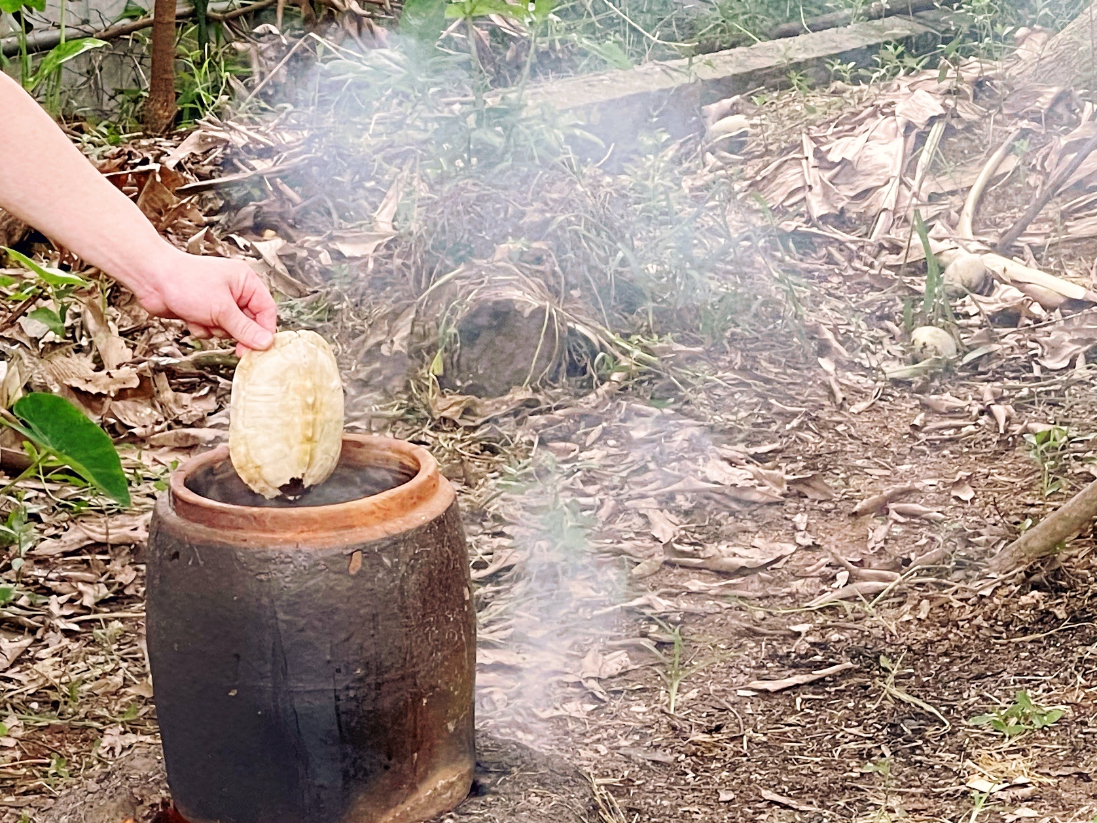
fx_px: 4880
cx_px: 528
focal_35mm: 154
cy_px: 542
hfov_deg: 12.8
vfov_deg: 9.6
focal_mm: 7.5
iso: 200
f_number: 2.2
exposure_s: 1/121
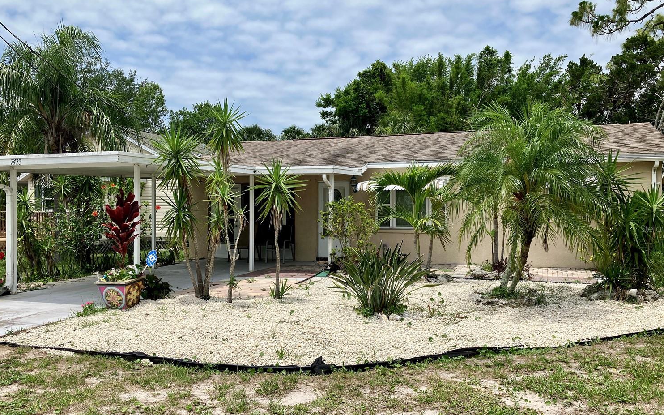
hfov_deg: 59.7
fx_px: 579
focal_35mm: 32
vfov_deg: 39.4
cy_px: 228
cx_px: 325
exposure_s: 1/2703
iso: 32
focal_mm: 3.99
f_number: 1.8
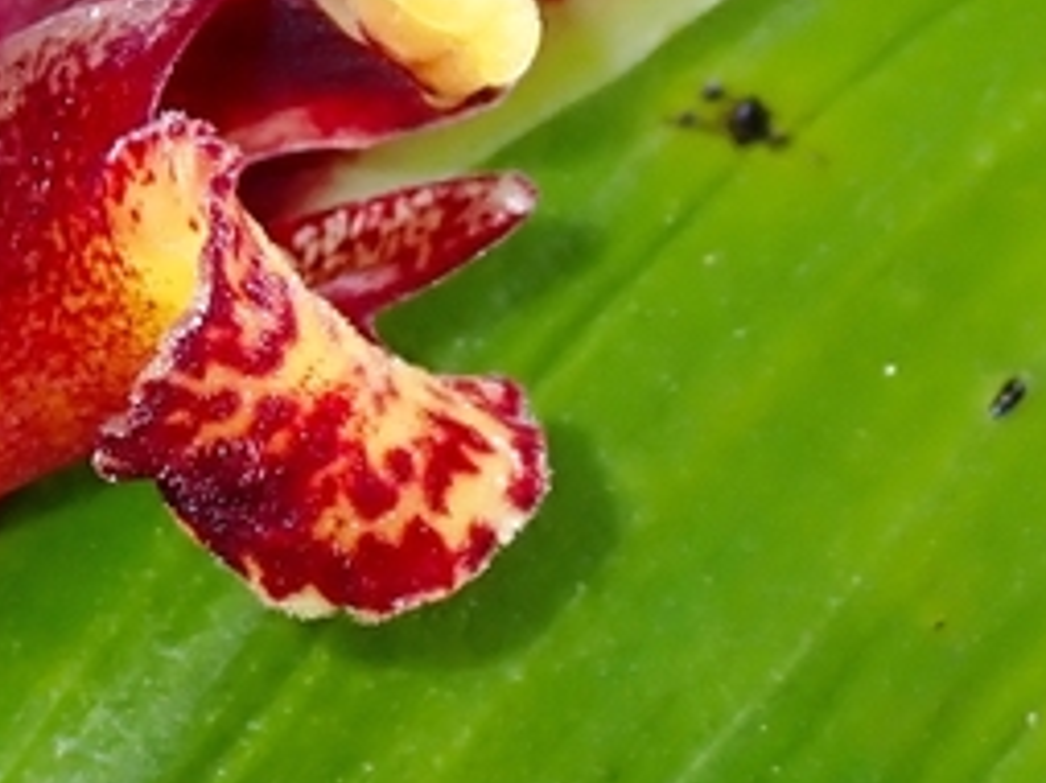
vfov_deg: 3.8
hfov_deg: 5.0
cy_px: 266
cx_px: -762
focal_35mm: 395
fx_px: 11925
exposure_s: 1/400
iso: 100
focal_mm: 15.66
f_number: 6.3
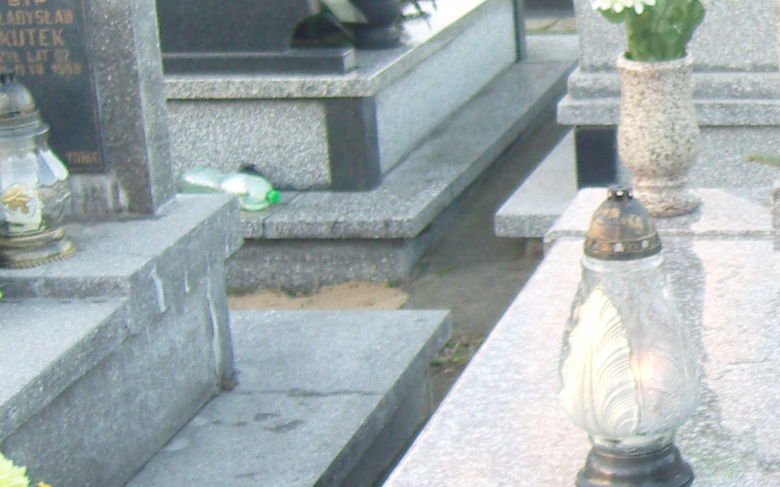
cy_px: 243
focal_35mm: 100
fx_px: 2126
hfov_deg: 19.3
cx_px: 989
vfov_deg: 13.1
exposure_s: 1/40
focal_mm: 7.3
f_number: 2.8
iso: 125
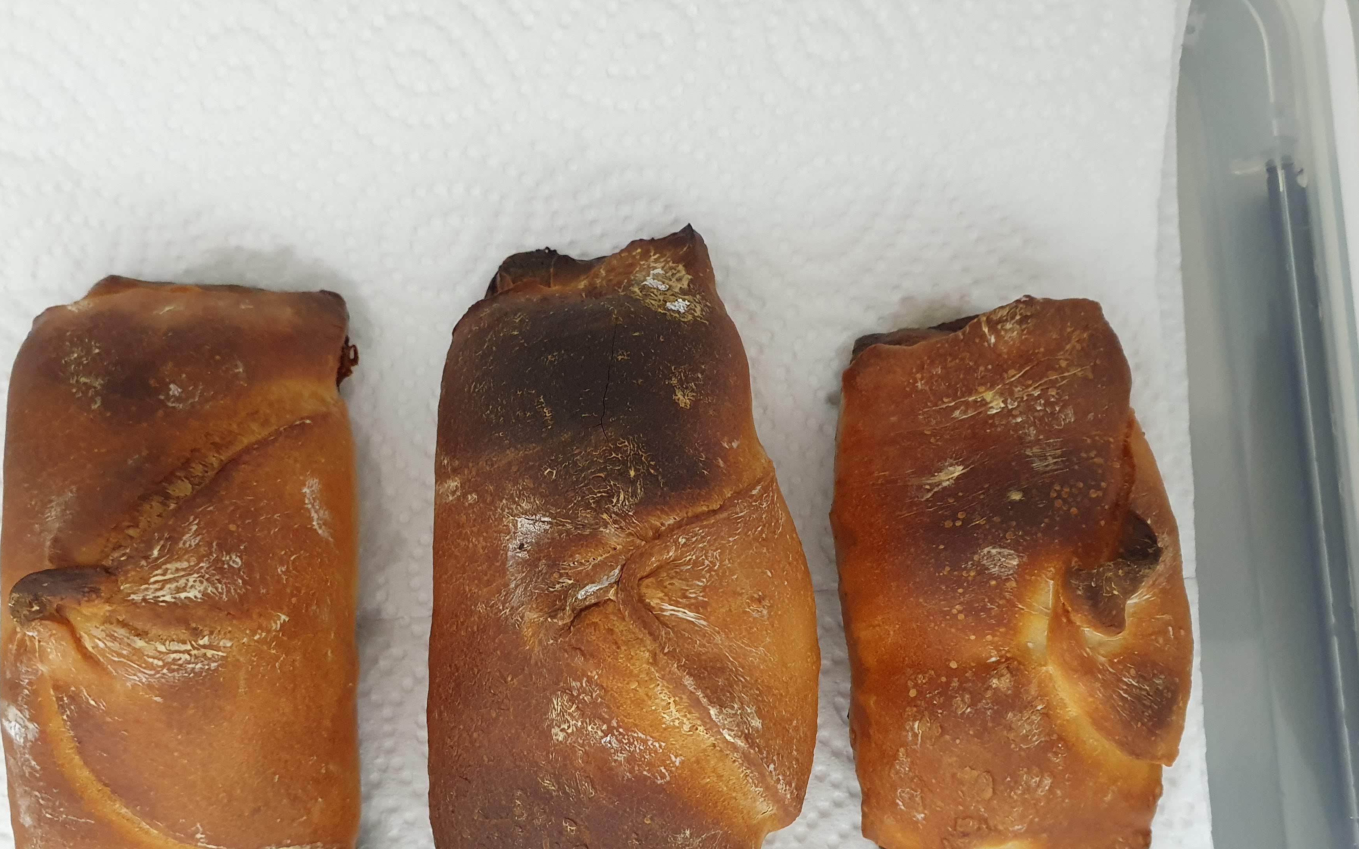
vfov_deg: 38.9
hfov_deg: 59.6
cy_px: 577
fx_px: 1185
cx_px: 637
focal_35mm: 32
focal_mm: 4.32
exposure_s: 1/40
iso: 400
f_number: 2.4
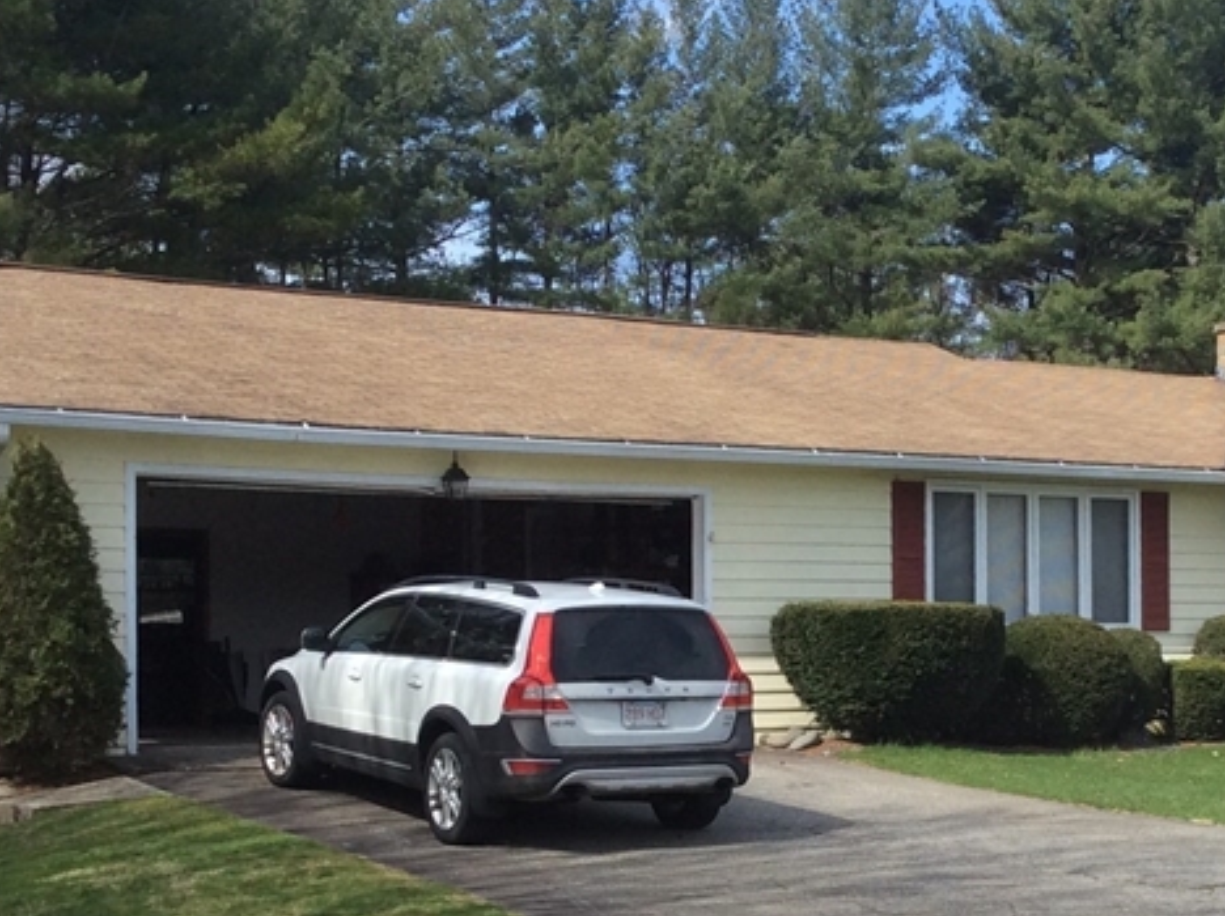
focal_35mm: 70
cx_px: 924
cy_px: 684
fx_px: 2475
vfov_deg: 20.8
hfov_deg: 27.4
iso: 32
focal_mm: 3.3
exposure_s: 1/1003
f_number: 2.4
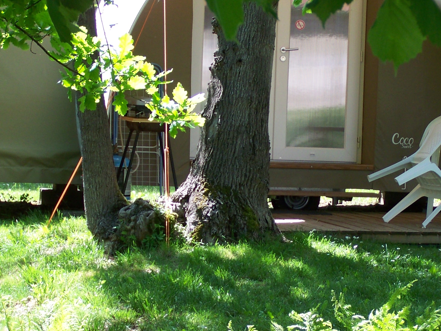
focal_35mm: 150
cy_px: 206
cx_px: 288
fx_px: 1911
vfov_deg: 9.9
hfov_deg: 13.1
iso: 64
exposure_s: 1/125
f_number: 3.2
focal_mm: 12
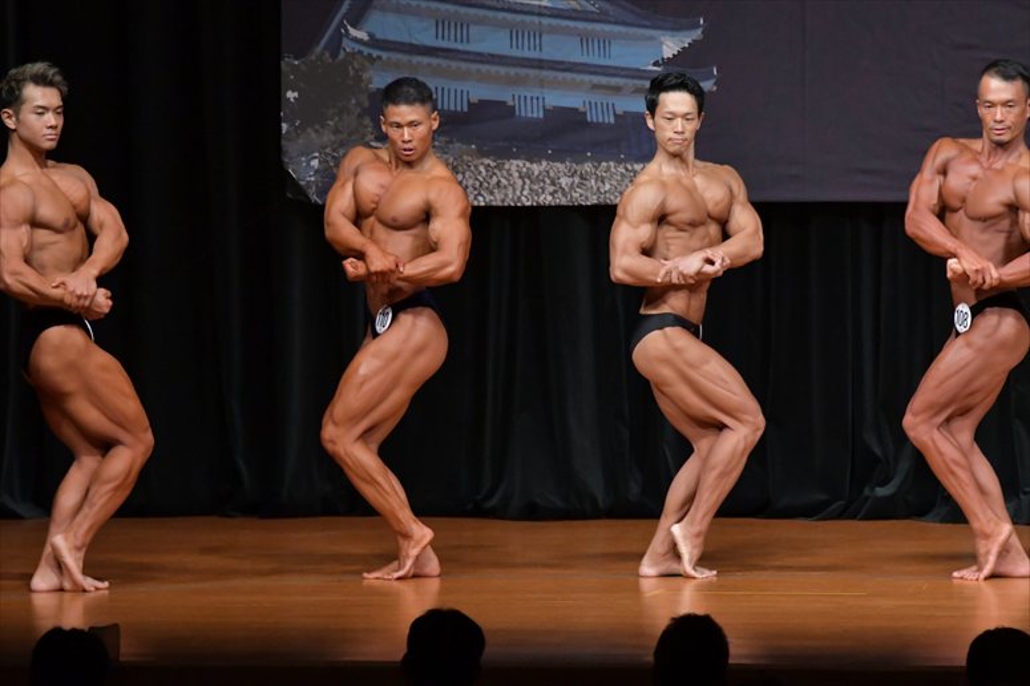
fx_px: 7721
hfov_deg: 7.6
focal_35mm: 270
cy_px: 343
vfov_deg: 5.1
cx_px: 515
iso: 5000
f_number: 5.6
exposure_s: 1/400
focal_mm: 180
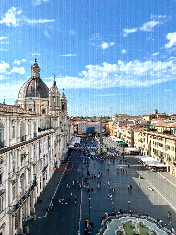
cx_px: 88
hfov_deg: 53.1
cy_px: 118
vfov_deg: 67.3
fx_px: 176
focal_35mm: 26
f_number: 1.6
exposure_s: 1/3623
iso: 50
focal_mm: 5.1
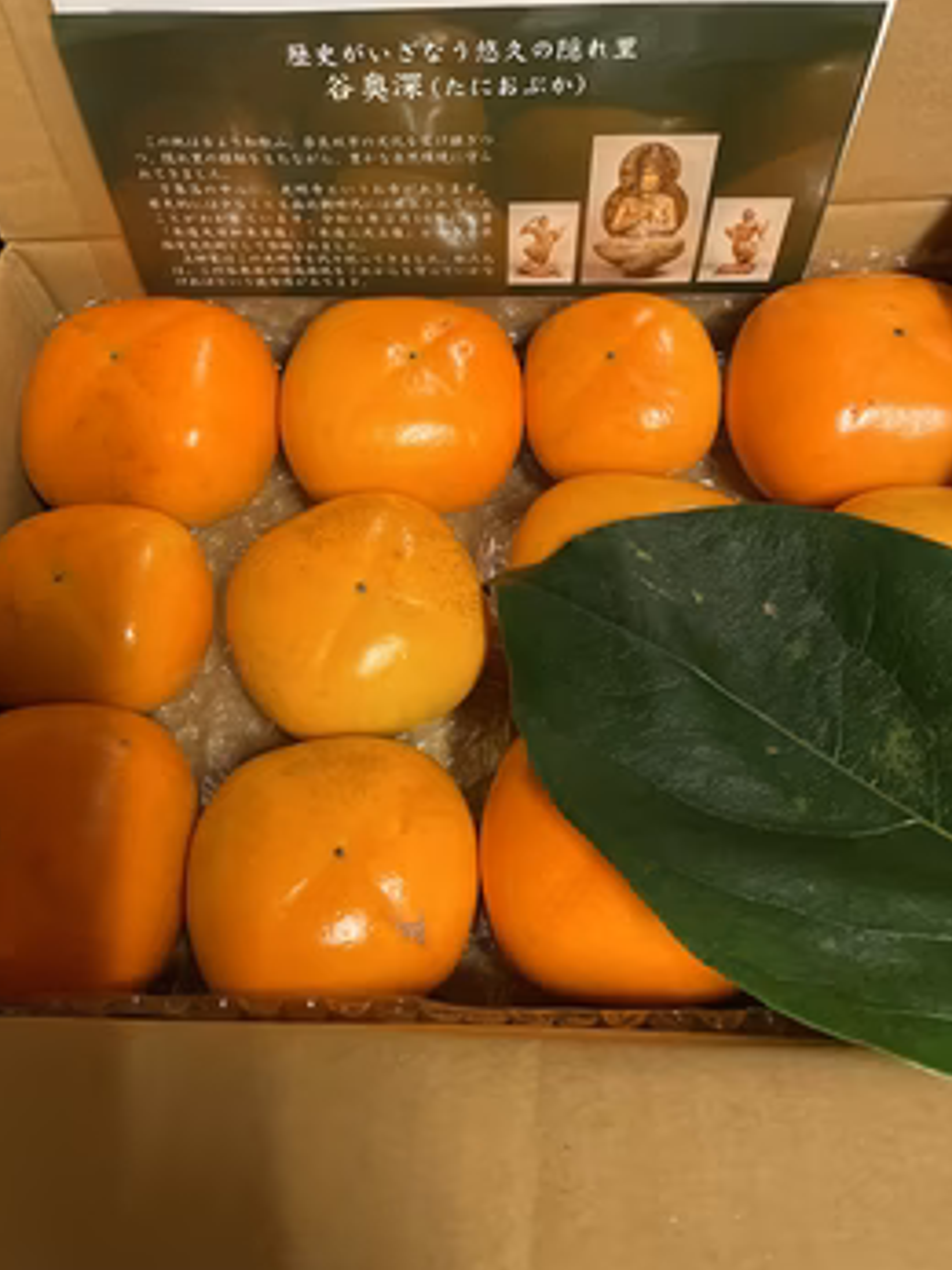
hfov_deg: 46.7
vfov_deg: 59.7
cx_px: 447
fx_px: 1101
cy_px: 542
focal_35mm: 30
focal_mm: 4.2
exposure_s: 1/50
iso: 320
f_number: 1.6
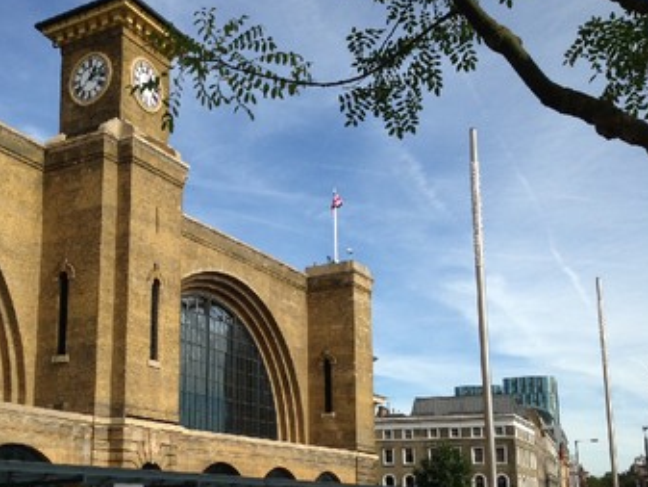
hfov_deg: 38.3
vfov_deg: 29.4
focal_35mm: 49
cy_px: 338
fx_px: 918
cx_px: 200
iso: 64
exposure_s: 1/1869
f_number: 2.4
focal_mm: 4.13
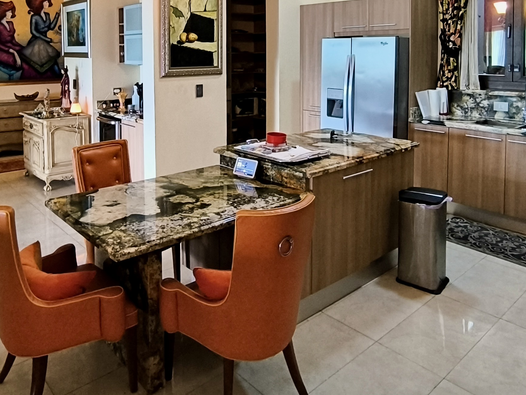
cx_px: 233
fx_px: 456
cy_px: 70
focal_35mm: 30
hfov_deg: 59.8
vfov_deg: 44.2
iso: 320
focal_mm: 1.65
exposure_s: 1/33.3
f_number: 2.2
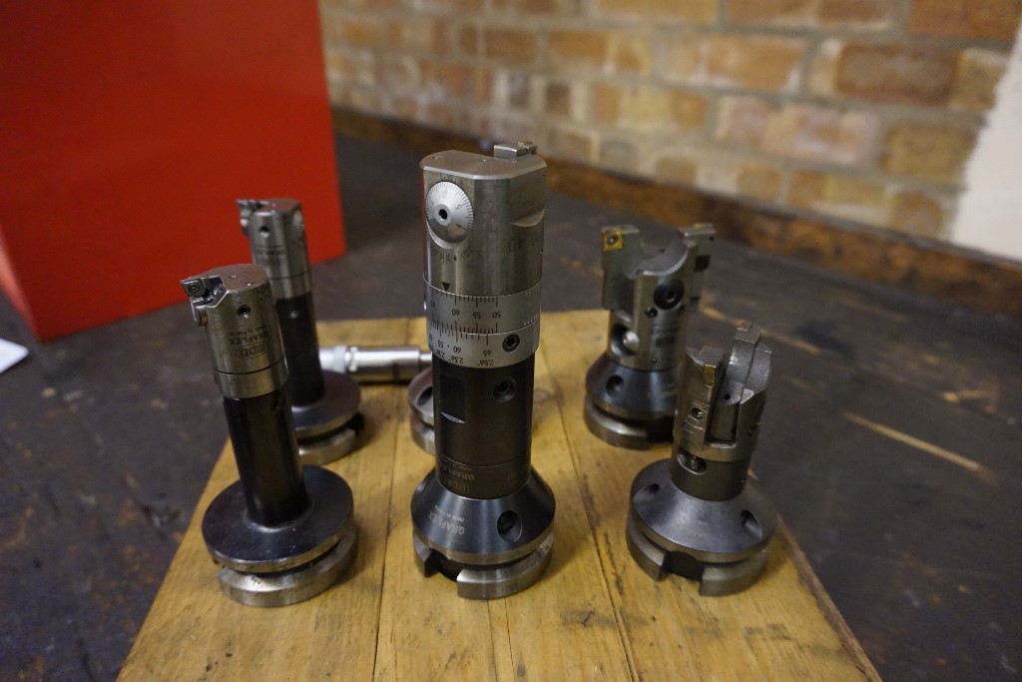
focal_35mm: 24
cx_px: 511
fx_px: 681
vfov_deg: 53.1
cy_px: 341
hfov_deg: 73.7
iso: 3200
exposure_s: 1/60
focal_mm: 16
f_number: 3.5
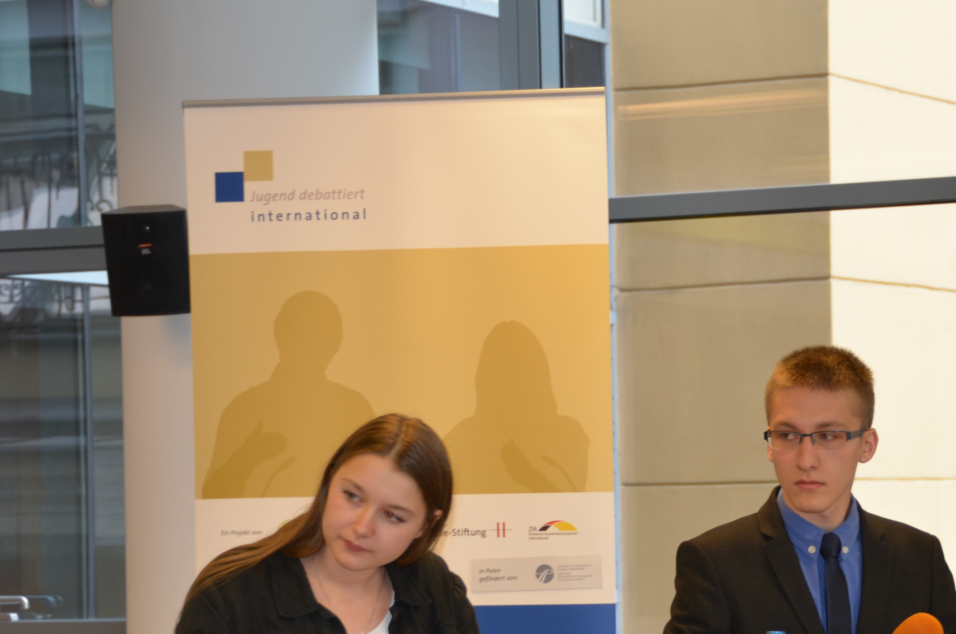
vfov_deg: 10.6
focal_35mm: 129
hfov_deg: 15.8
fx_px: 3419
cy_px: 453
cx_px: 726
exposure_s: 1/30
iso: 250
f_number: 4.8
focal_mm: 52
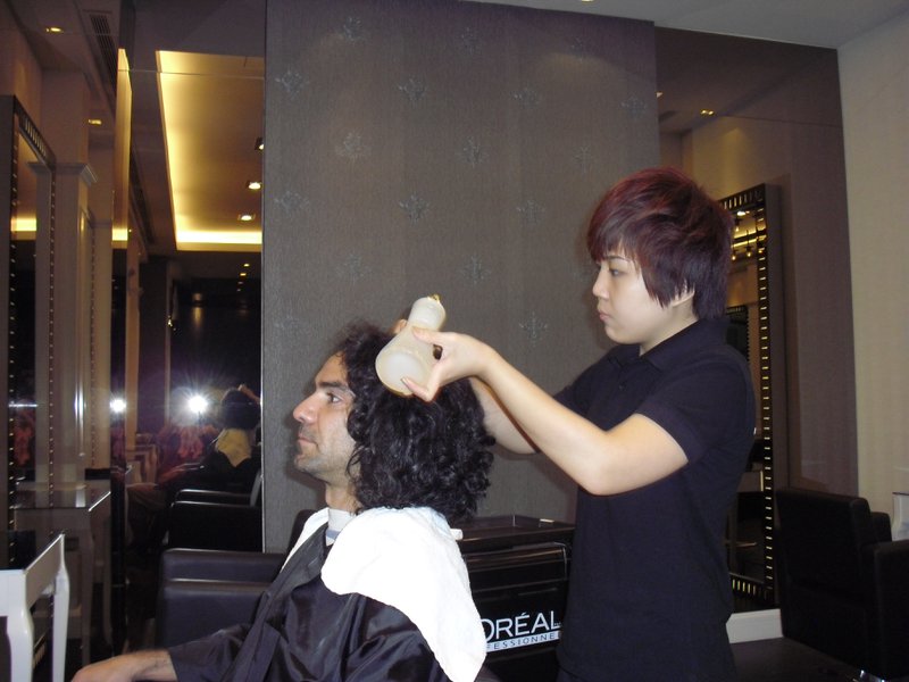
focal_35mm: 38
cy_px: 341
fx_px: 998
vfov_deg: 37.7
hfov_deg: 49.0
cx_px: 454
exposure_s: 1/60
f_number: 2.8
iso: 200
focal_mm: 6.2
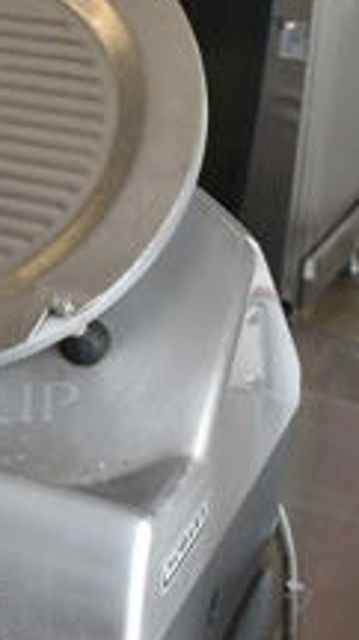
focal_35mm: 80
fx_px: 1358
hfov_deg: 13.9
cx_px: -225
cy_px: 279
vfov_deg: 26.5
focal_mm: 18
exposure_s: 1/80
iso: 100
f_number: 4.5
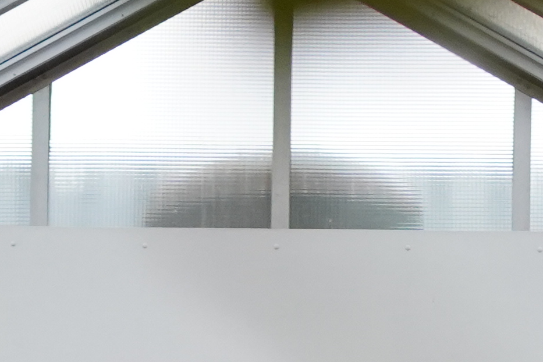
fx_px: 3393
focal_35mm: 225
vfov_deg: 5.8
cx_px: 369
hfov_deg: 9.1
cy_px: 975
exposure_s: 1/2500
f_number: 2.5
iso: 2500
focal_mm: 35
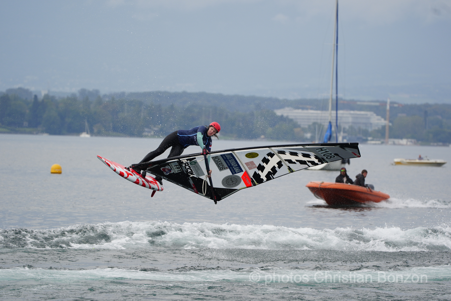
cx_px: 226
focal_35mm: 253
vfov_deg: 5.4
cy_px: 150
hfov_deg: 8.1
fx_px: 3169
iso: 400
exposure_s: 1/1250
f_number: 5.6
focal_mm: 253
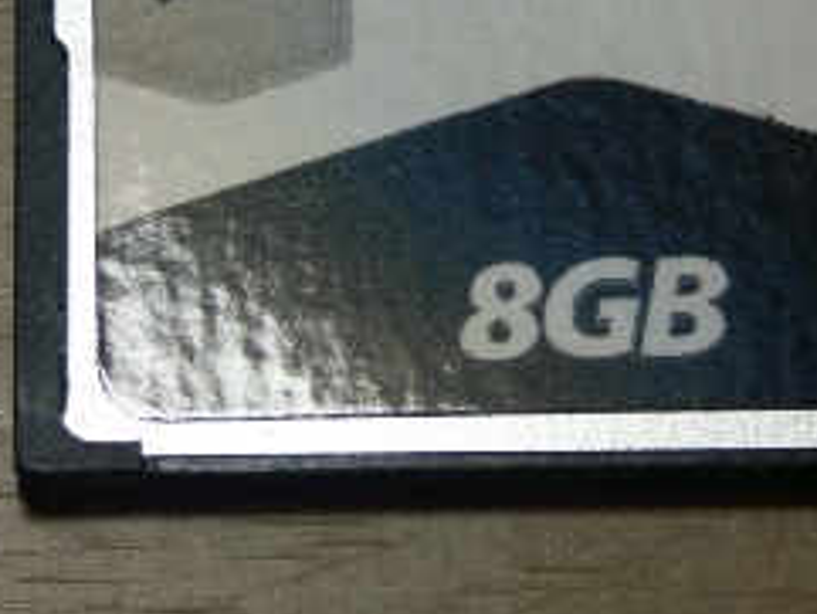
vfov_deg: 3.7
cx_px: 536
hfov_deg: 4.9
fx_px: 9469
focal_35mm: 401
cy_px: 85
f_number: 3.5
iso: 100
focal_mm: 47.25
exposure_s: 1/125
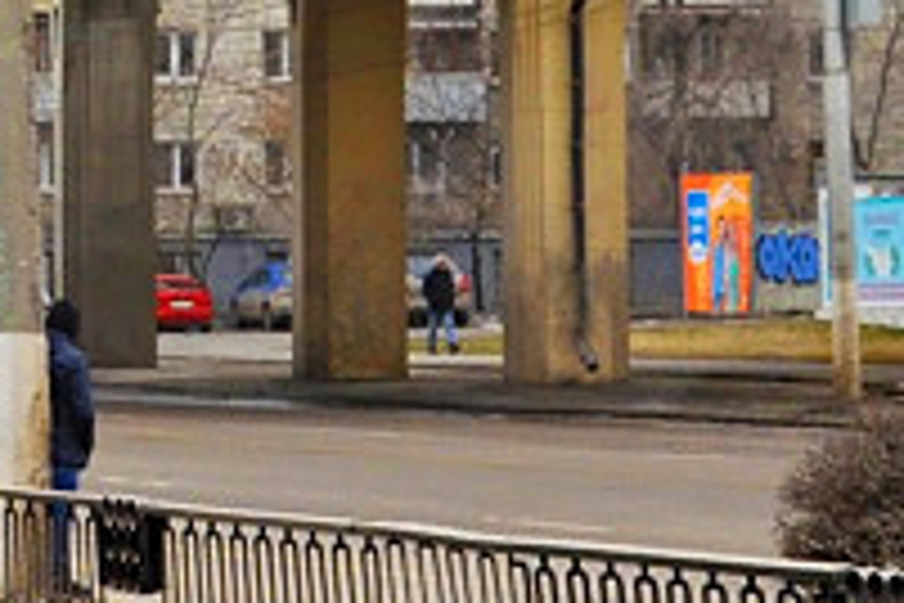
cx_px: -823
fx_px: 5398
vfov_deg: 6.4
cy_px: -86
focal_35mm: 215
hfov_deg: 9.1
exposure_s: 1/200
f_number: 5
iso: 400
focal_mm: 24
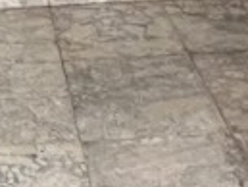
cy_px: -310
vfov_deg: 11.1
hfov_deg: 18.1
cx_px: -50
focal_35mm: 103
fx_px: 739
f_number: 1.8
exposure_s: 1/60
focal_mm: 1.57
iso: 800
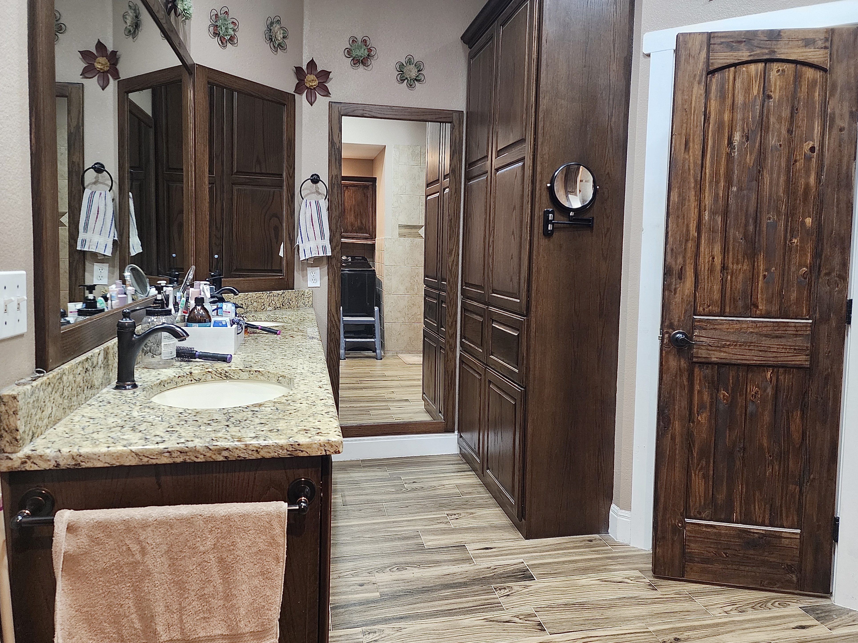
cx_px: 429
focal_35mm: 23
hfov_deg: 73.9
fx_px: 570
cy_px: 322
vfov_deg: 58.9
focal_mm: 6.4
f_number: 1.8
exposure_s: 1/60
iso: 640
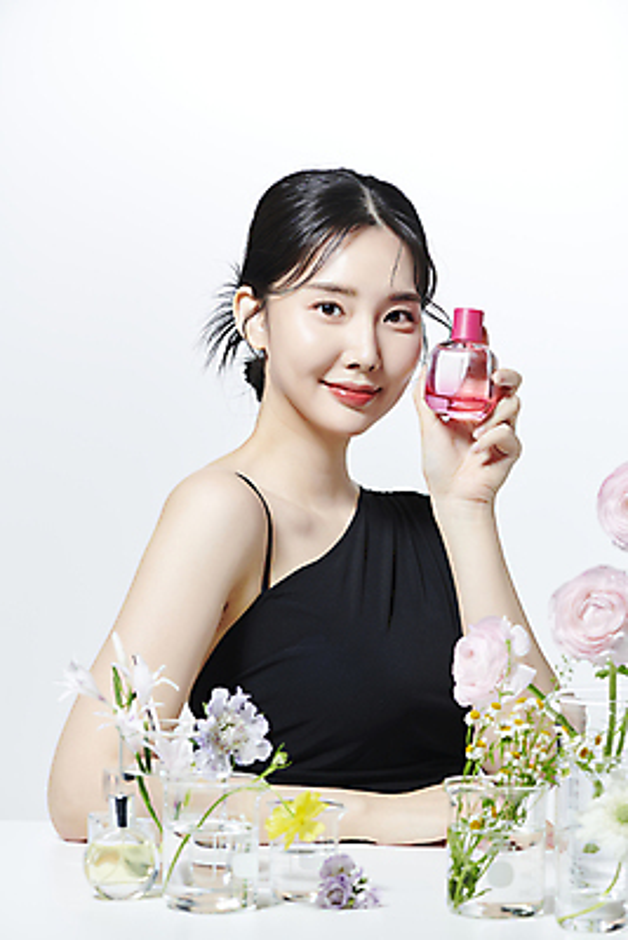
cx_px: 314
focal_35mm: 105
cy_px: 470
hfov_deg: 13.1
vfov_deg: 19.4
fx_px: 2745
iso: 64
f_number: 13
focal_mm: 105
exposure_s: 1/125
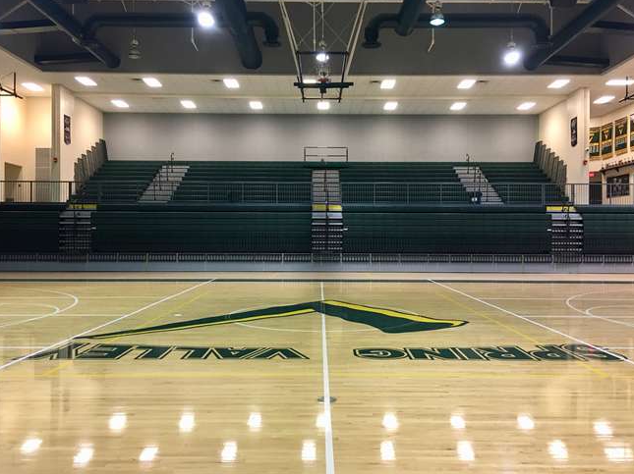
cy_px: 234
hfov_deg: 60.0
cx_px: 323
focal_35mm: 30
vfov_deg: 46.8
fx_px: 549
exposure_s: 1/15
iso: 64
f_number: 2.2
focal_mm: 4.15
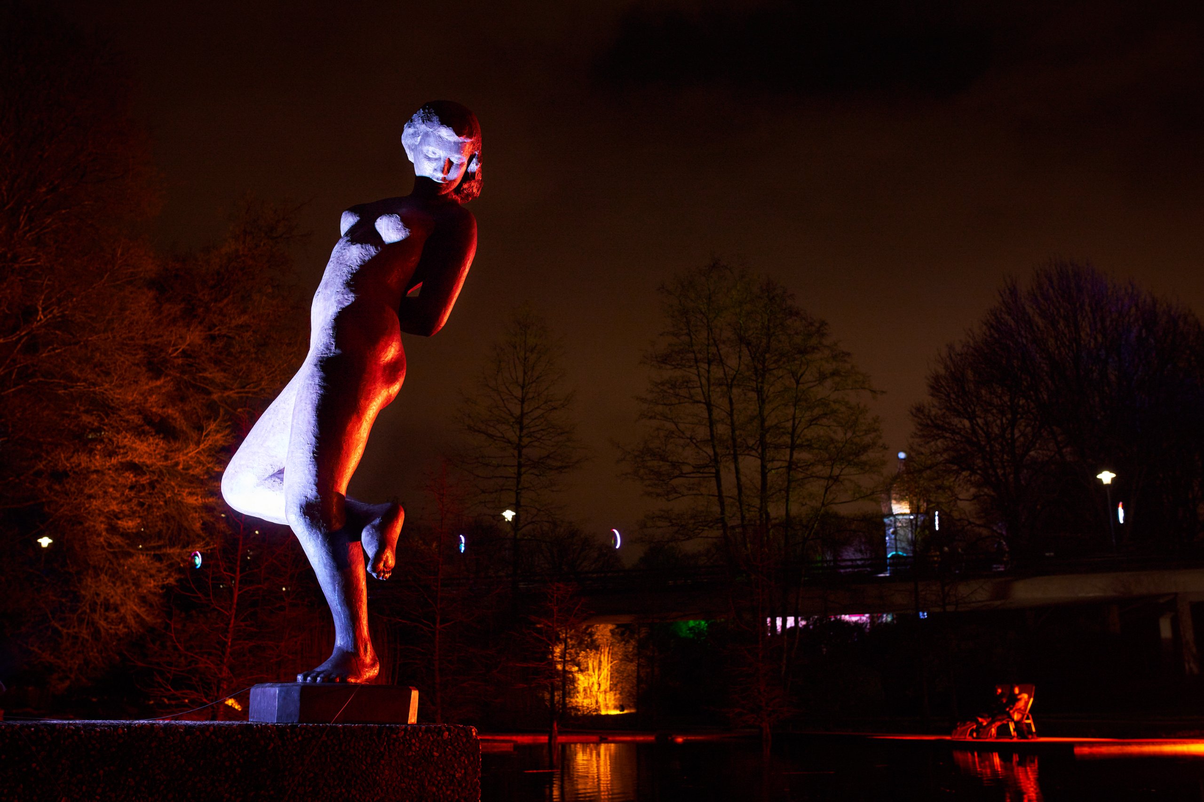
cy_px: 401
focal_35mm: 35
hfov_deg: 54.4
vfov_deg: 37.8
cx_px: 602
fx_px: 1170
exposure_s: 1/5
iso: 100
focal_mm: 35
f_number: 4
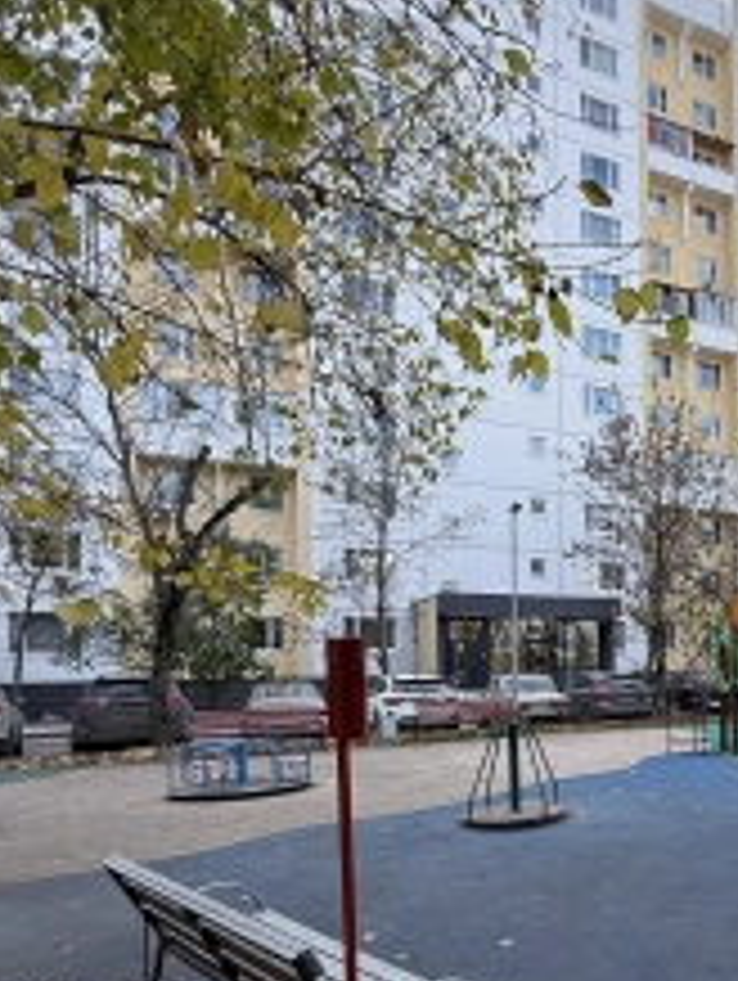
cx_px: 772
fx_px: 851
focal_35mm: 30
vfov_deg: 58.6
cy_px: 652
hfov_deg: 39.9
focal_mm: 2.22
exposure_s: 1/514
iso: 50
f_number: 2.2
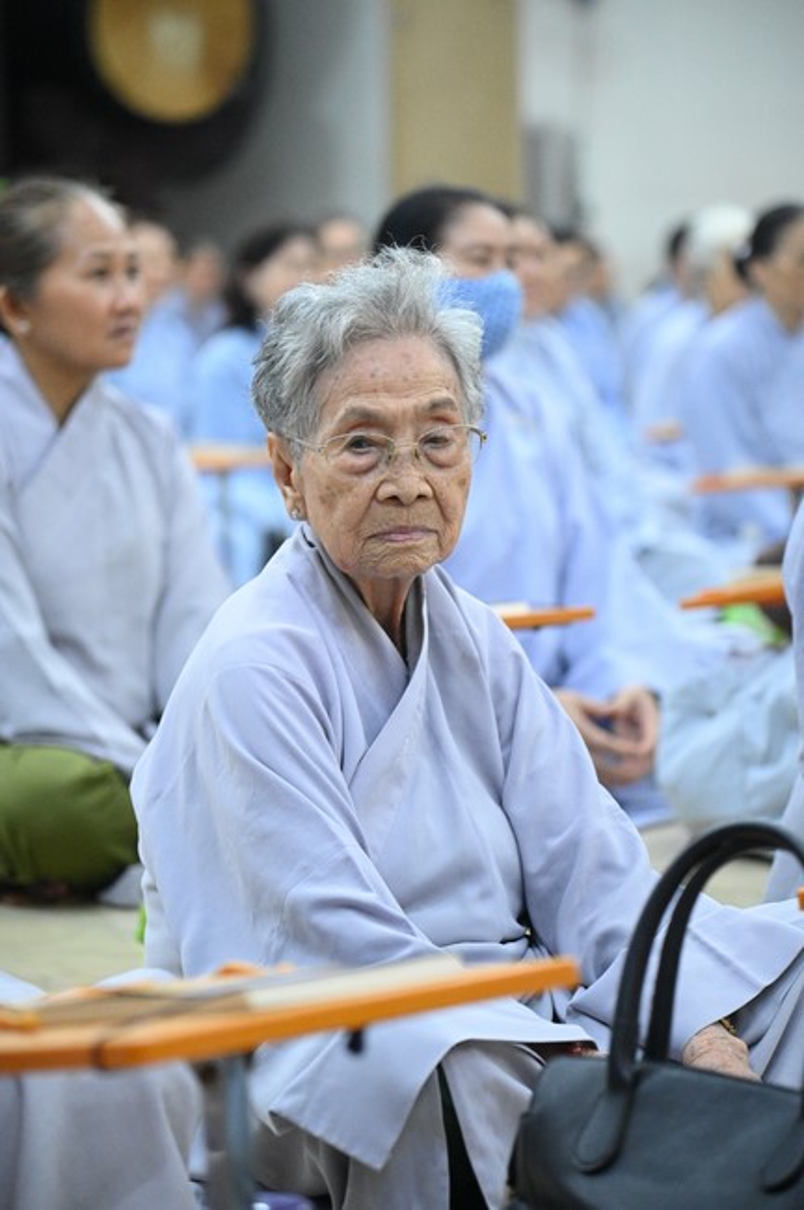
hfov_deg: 11.4
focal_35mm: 120
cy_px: 605
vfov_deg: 17.1
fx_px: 4028
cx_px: 402
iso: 10000
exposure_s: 1/160
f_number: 4
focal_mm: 120
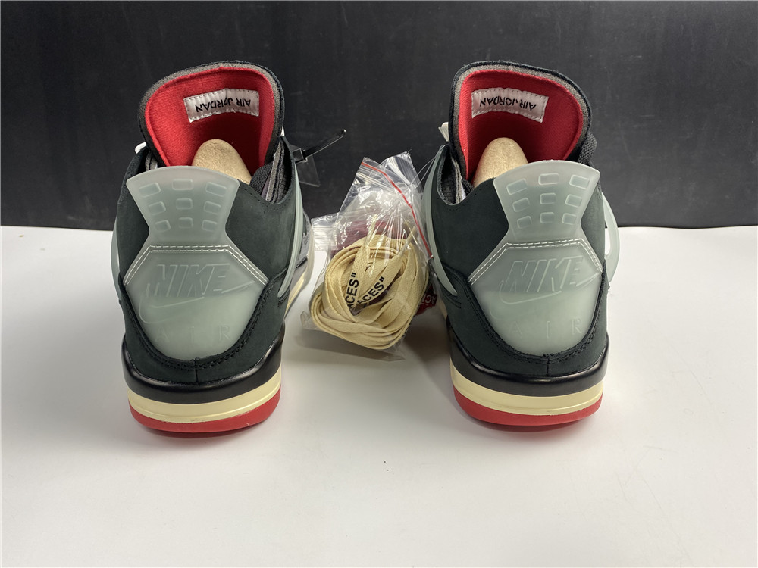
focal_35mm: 26
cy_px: 284
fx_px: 569
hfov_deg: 67.3
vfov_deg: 53.1
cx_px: 379
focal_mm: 4.25
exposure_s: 1/100
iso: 50
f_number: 1.8
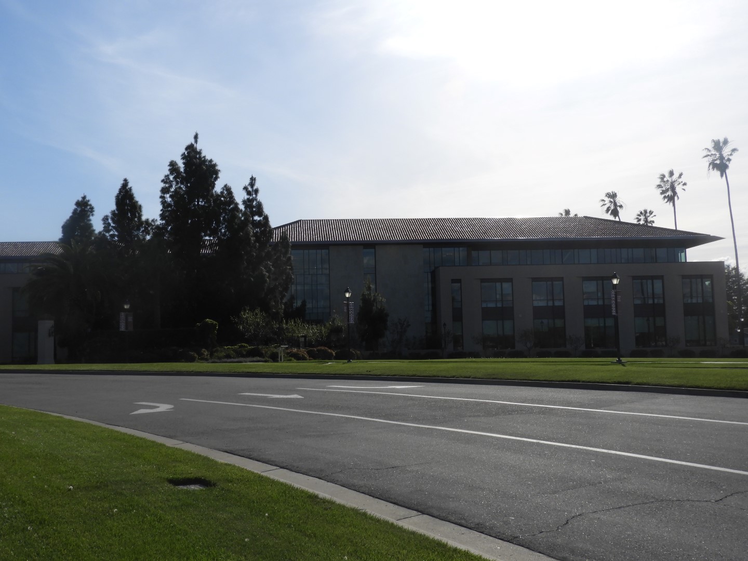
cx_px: 374
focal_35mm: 40
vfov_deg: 36.0
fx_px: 864
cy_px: 280
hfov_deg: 46.8
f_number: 4.2
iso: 100
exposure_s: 1/1600
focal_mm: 7.2
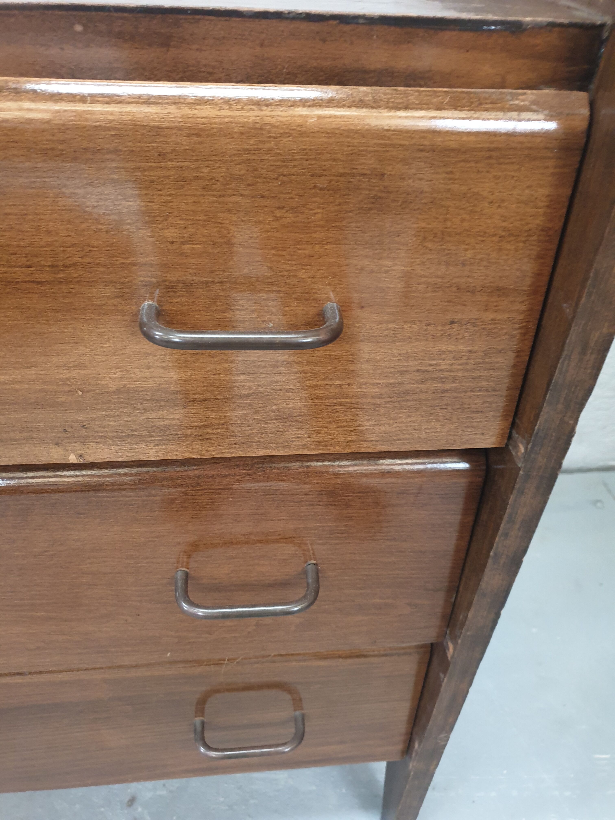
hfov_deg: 53.1
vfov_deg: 67.3
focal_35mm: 26
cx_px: 308
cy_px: 410
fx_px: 616
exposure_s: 1/16
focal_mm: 4.3
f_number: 1.5
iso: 250
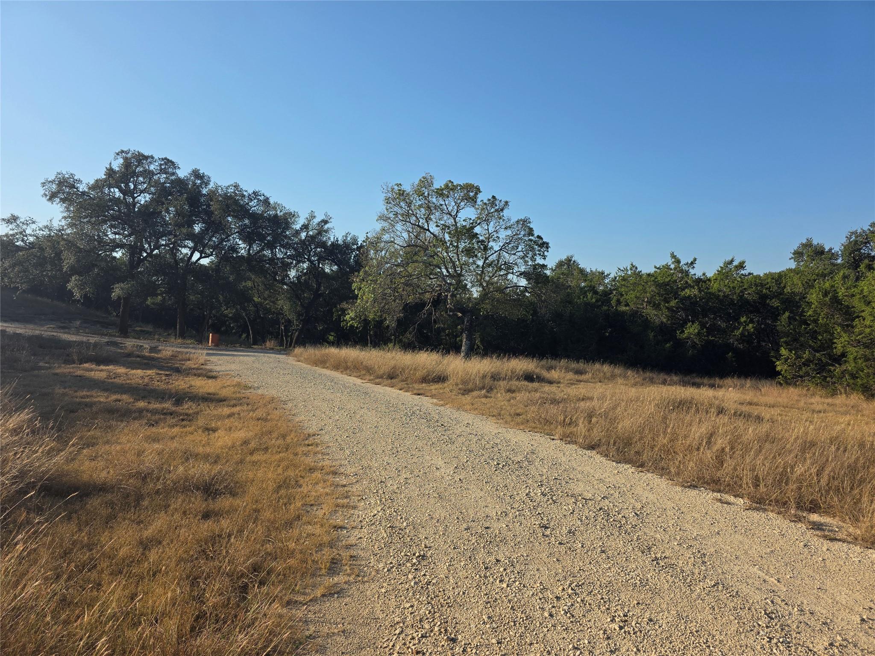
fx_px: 581
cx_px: 438
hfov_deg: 73.9
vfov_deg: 58.9
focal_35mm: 23
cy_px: 328
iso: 80
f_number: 1.7
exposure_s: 1/4650
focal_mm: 6.3
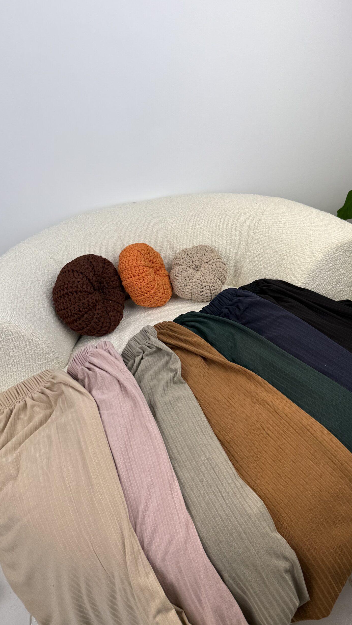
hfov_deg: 42.6
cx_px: 215
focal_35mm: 27
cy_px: 312
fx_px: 448
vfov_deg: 69.9
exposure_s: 1/967
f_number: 1.78
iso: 80
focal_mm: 6.76
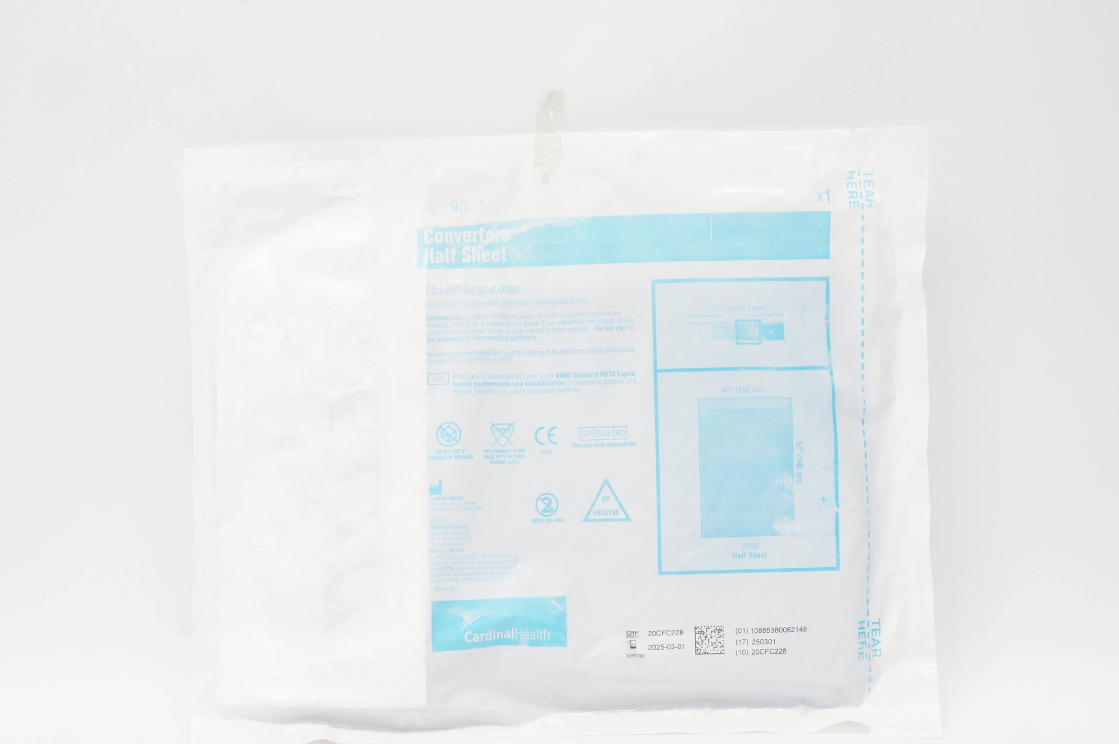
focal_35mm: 44
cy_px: 432
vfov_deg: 30.6
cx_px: 529
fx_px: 1357
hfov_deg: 44.8
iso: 800
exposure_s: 1/20
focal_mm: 21
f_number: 11
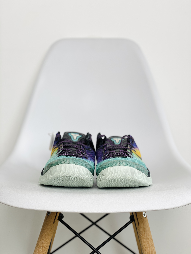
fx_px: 383
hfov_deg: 28.0
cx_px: 96
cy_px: 127
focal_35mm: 52
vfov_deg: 36.8
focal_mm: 6
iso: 20
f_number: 2
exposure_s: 1/100
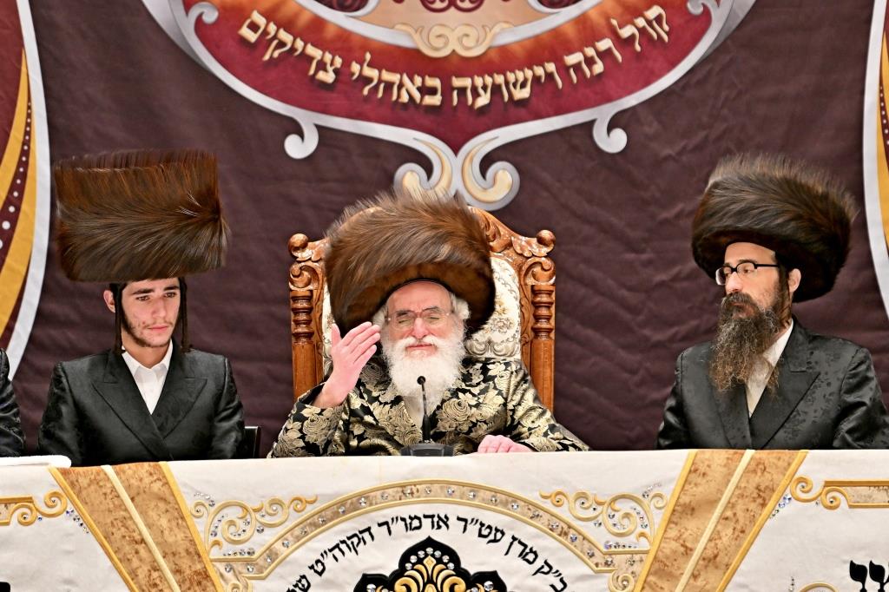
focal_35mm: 300
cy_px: 296
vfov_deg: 4.6
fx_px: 7406
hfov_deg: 6.9
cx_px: 444
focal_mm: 200
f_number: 2.8
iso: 400
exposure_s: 1/400
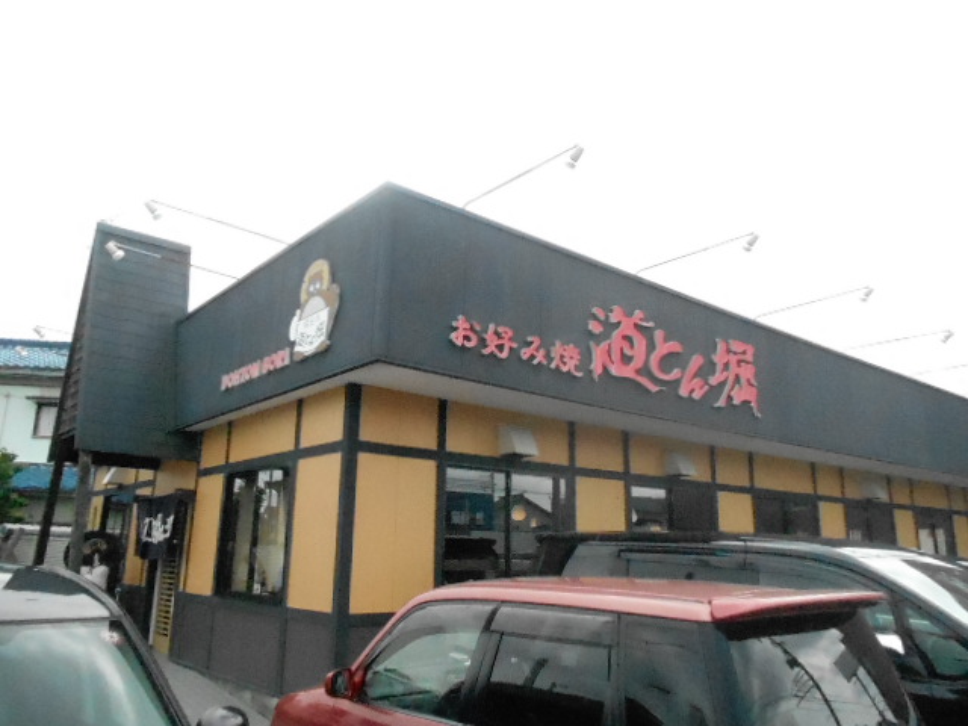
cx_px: 484
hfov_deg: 67.3
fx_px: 727
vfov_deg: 53.1
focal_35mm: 26
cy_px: 363
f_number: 8
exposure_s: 1/2000
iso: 3200
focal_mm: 4.6
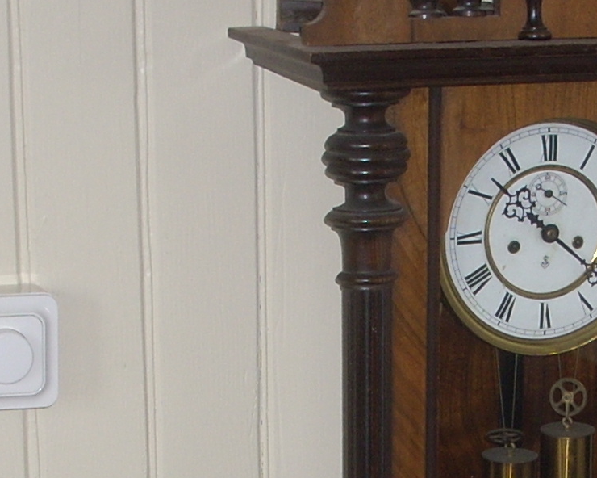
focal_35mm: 125
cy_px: 434
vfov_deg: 12.2
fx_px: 2209
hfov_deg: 15.3
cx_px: 449
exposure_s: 1/30
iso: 64
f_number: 2.8
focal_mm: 6.2
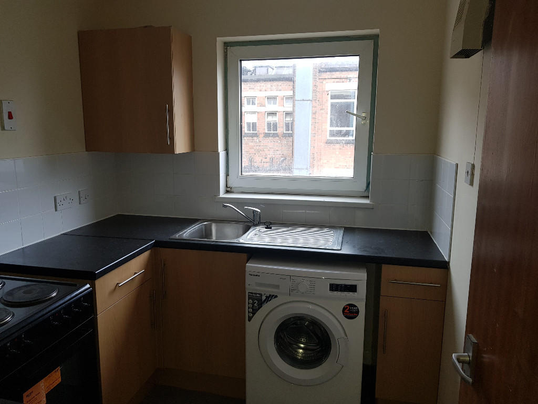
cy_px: 202
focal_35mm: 26
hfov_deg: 67.3
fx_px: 404
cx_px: 269
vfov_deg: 53.1
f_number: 1.7
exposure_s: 1/100
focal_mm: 4.2
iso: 50
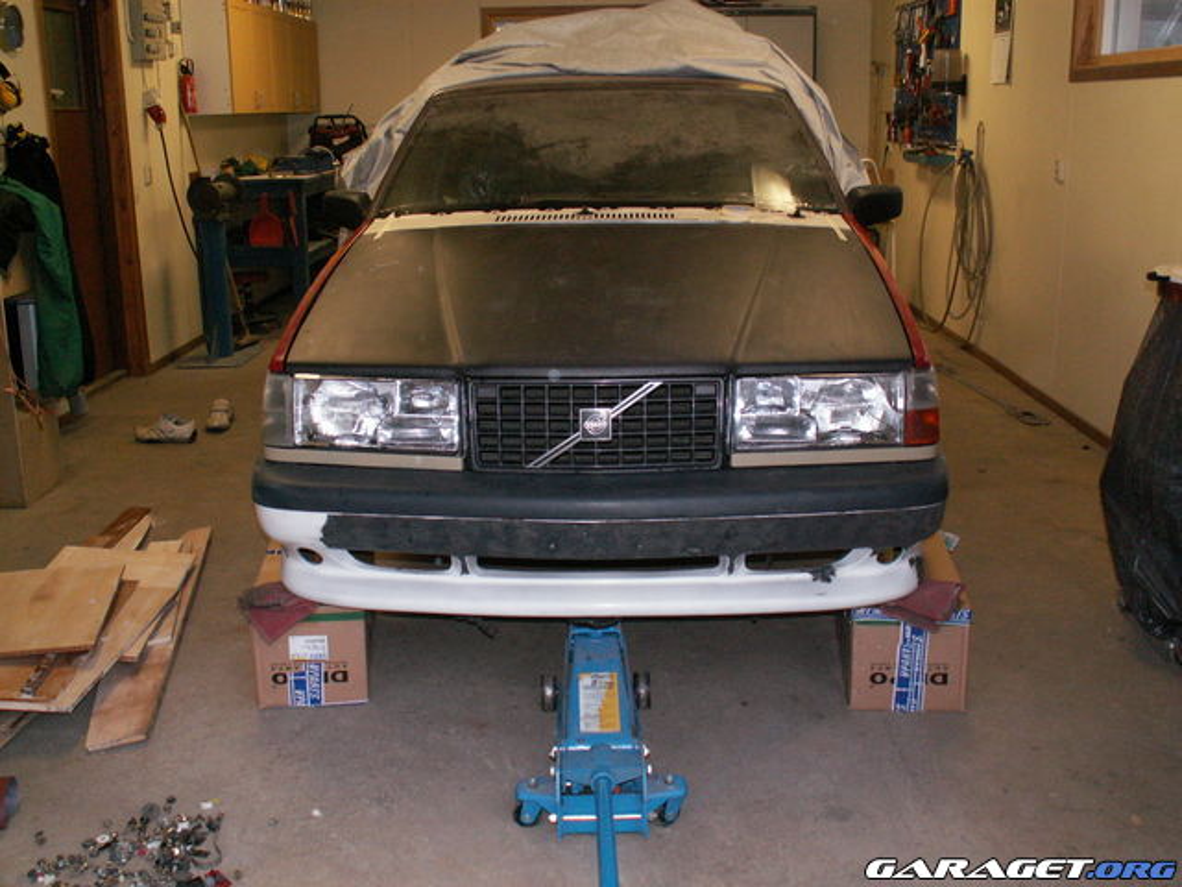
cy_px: 444
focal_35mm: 35
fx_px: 1195
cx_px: 591
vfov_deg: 40.7
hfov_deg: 52.6
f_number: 2.8
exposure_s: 1/40
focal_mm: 5.86
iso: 160
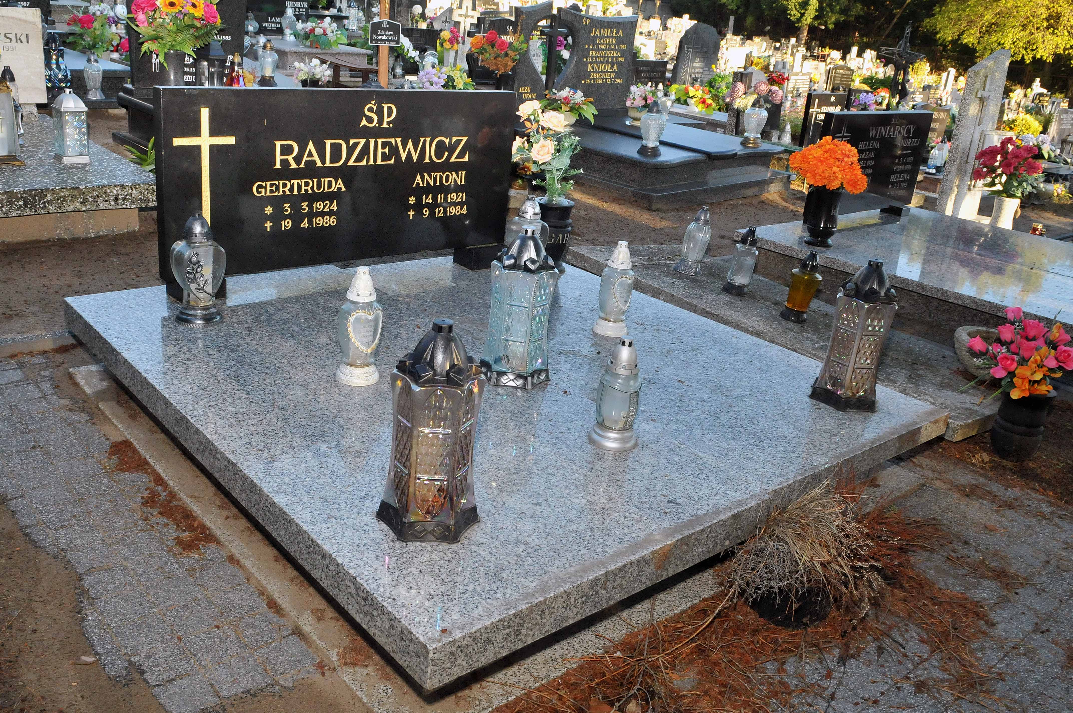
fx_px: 759
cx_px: 536
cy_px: 356
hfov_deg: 70.5
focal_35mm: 26
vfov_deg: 50.3
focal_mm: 17
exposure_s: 1/200
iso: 1000
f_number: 9
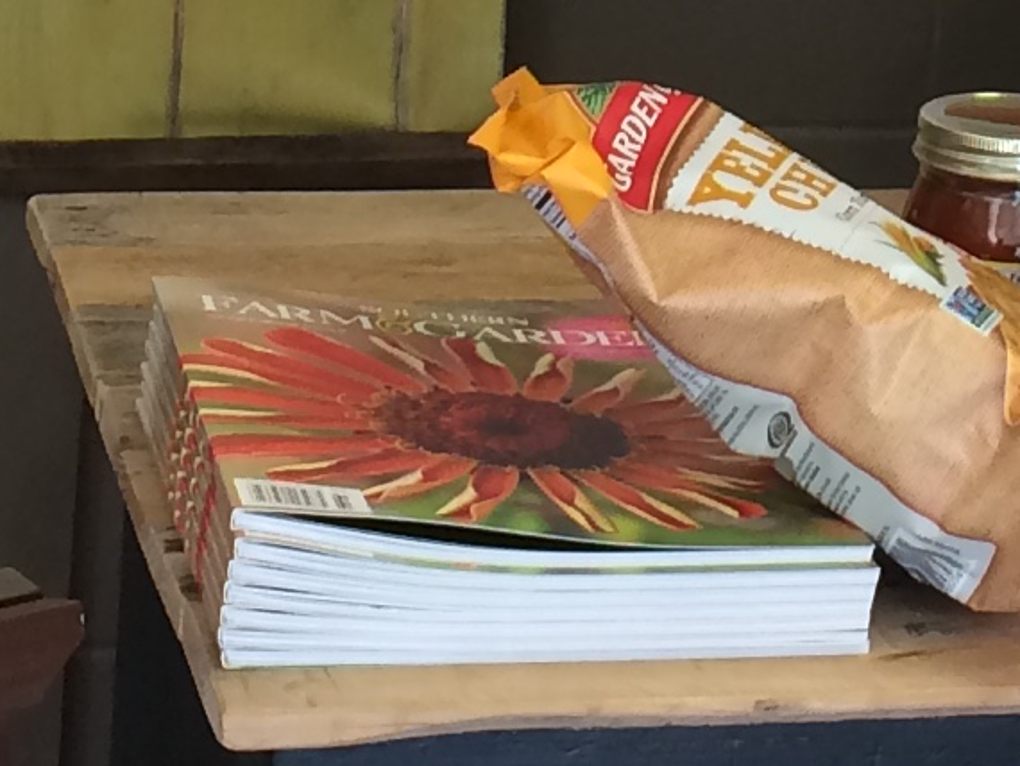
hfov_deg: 11.8
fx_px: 4893
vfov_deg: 8.6
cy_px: -630
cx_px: 1004
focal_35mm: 166
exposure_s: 1/30
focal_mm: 4.15
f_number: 2.2
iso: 40
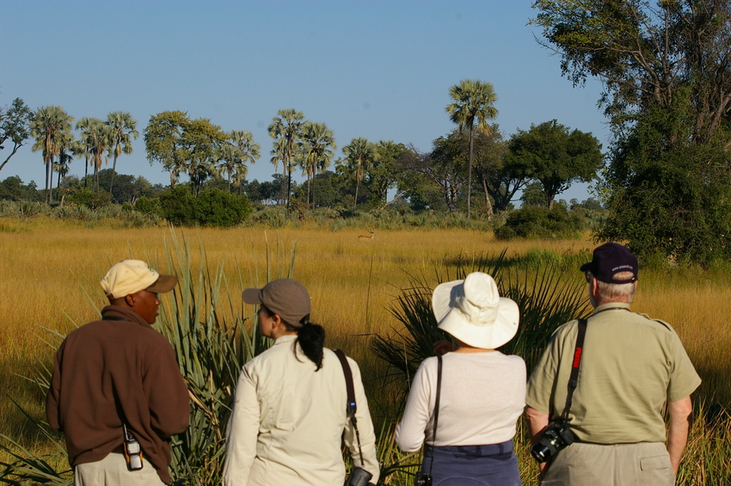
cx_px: 366
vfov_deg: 12.2
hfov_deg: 18.2
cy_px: 243
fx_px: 2282
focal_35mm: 112
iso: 200
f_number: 9.5
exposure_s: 1/350
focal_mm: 75
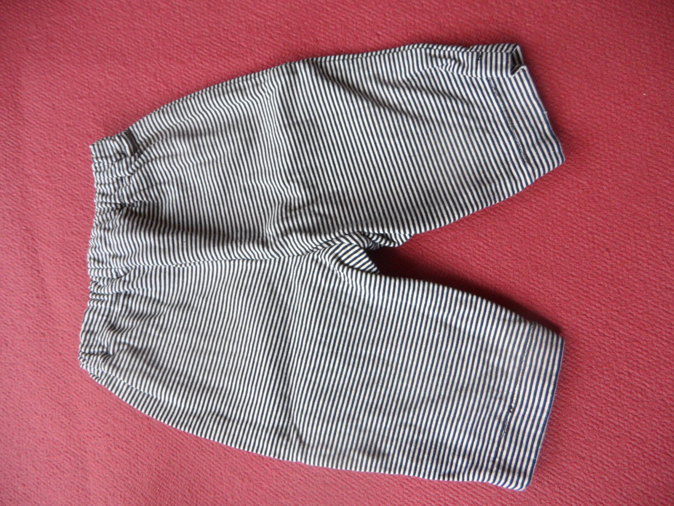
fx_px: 467
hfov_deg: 71.6
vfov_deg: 56.8
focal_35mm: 24
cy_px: 253
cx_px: 337
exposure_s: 1/30
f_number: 2.9
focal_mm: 4.1
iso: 120
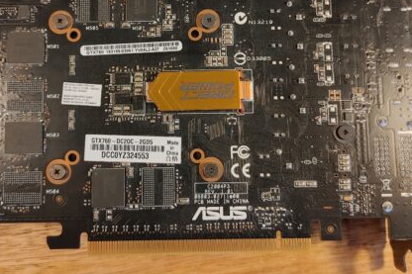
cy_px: 87
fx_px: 446
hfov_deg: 49.4
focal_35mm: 39
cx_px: 175
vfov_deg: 33.8
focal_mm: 4.81
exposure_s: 1/100
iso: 200
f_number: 1.8
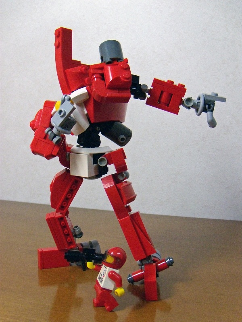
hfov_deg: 39.7
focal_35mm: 36
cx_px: 121
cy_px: 161
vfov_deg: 51.4
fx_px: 336
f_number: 3.6
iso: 400
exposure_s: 1/25
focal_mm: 6.4
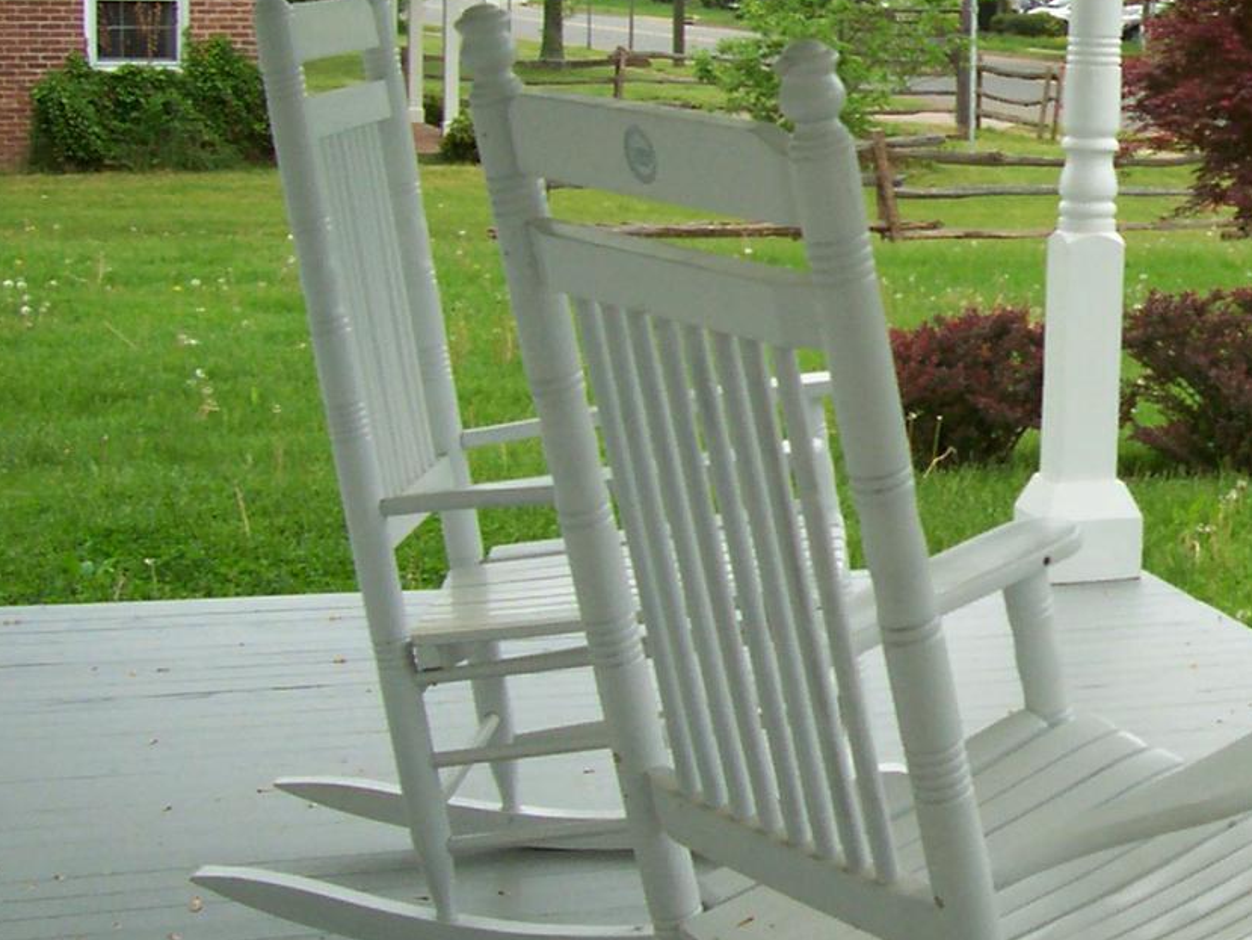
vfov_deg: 17.5
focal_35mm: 84
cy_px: 243
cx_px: 1513
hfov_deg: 21.6
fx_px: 3039
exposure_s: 1/297
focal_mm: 5.6
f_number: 2.7
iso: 80
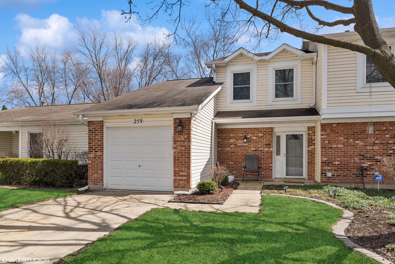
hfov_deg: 73.7
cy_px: 132
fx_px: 263
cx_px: 198
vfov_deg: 53.2
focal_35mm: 24
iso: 200
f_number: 9
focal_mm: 24
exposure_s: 1/320
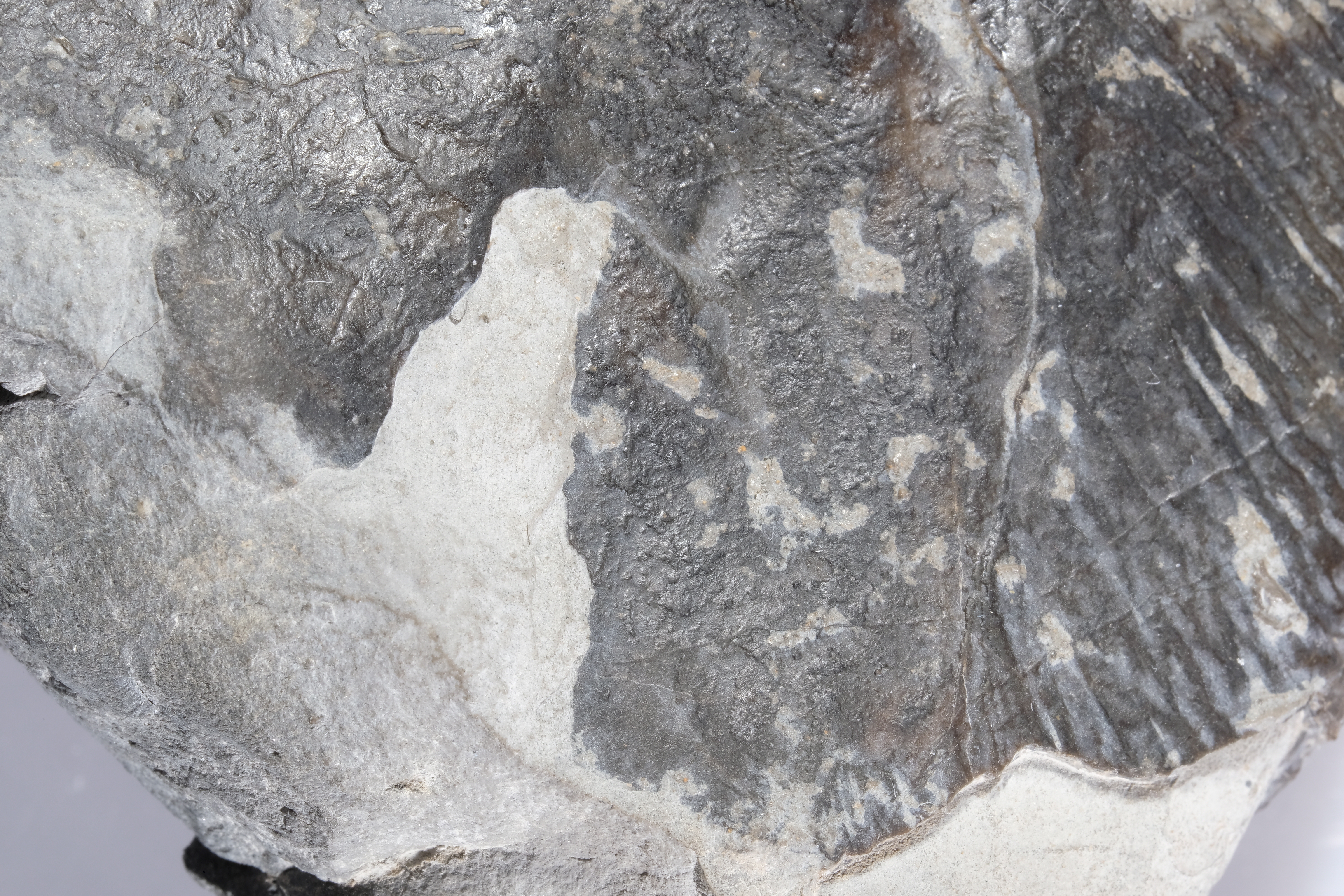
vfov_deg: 11.3
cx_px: 669
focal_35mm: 121
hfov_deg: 16.9
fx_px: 4517
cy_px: 447
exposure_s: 1/1.4
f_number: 22
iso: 200
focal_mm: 80
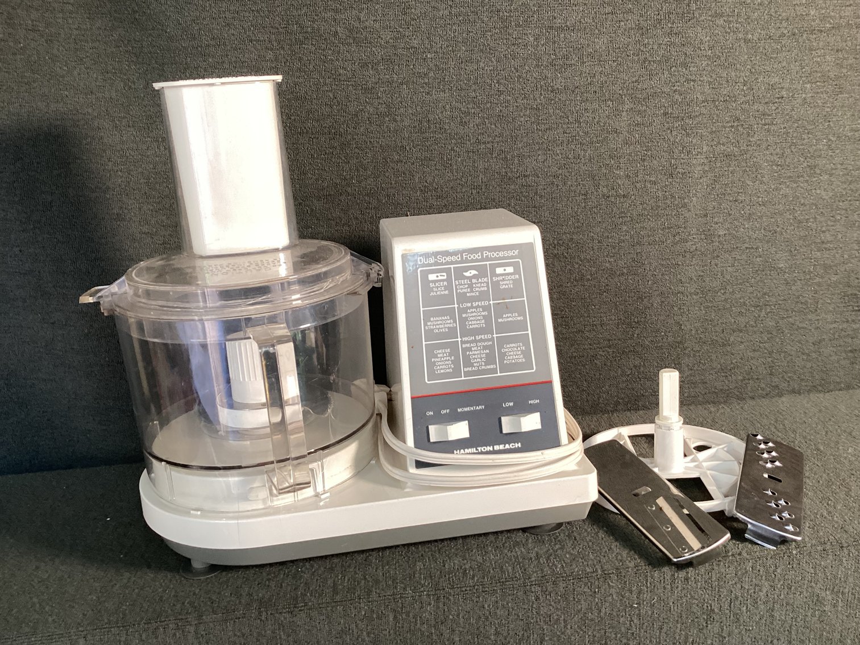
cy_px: 322
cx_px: 430
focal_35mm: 31
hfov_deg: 58.3
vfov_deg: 45.4
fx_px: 770
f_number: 2.4
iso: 125
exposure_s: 1/60
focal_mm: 3.3
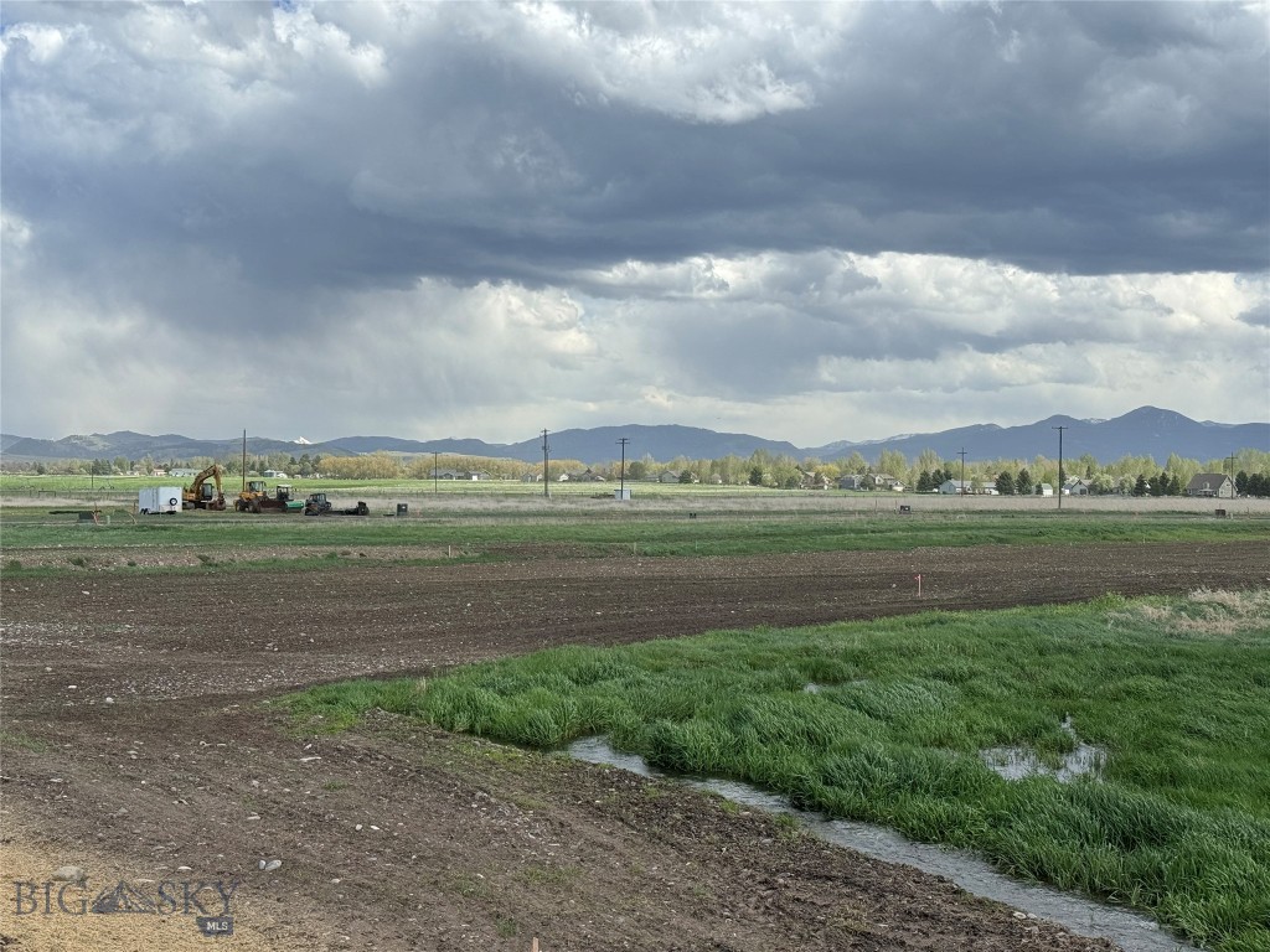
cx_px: 635
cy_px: 476
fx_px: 1761
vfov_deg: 30.3
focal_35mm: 48
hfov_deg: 39.7
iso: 64
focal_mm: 6.76
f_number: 1.78
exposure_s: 1/4975
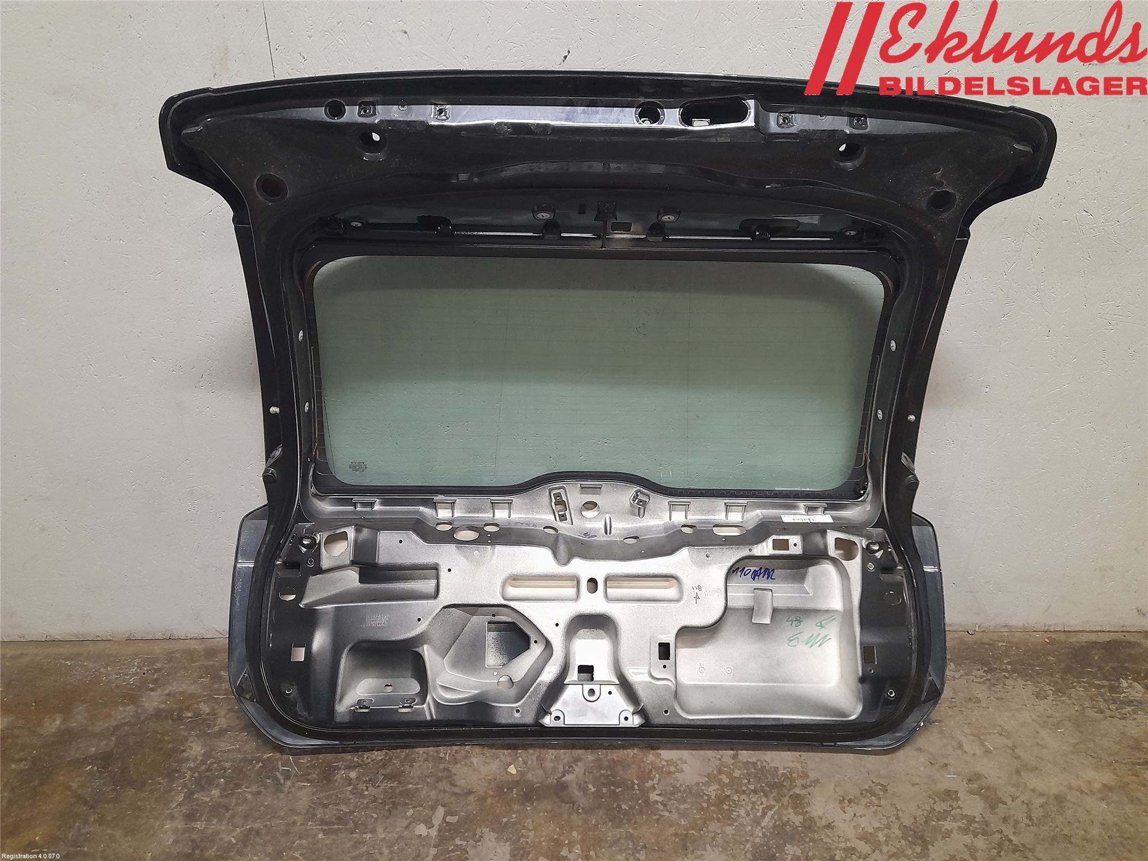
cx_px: 574
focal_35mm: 25
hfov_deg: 69.4
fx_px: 829
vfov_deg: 54.9
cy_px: 430
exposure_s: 1/50
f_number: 2
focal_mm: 4.6
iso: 320
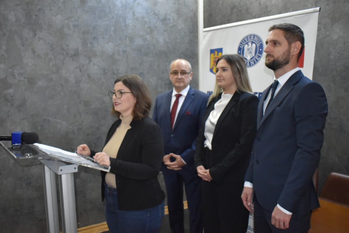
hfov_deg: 59.5
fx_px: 305
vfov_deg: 41.7
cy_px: 116
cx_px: 174
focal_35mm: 32
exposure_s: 1/60
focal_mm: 21
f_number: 3.8
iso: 1800
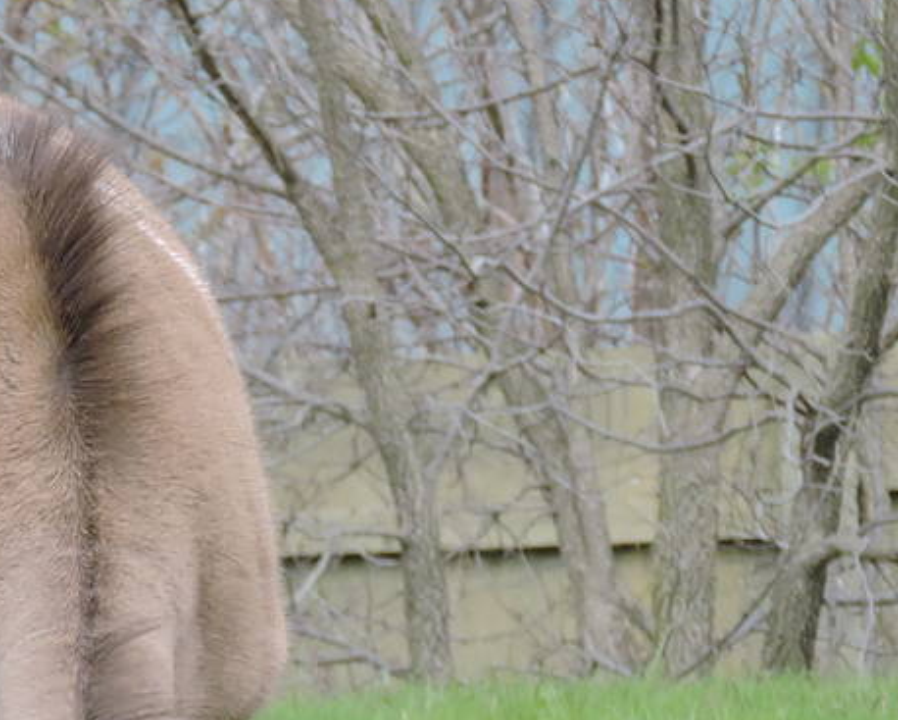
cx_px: 98
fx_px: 31727
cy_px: 394
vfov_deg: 1.3
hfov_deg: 1.6
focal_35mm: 1193
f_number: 4.8
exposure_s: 1/200
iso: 160
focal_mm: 62.4
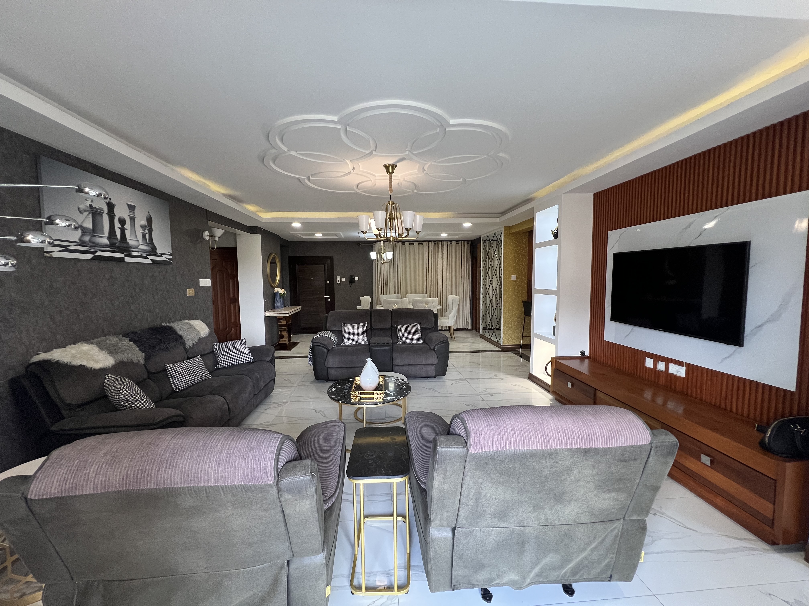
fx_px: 304
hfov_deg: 106.2
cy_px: 303
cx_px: 404
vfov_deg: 89.9
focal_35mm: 13
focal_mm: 1.57
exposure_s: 1/99
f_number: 1.8
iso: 250
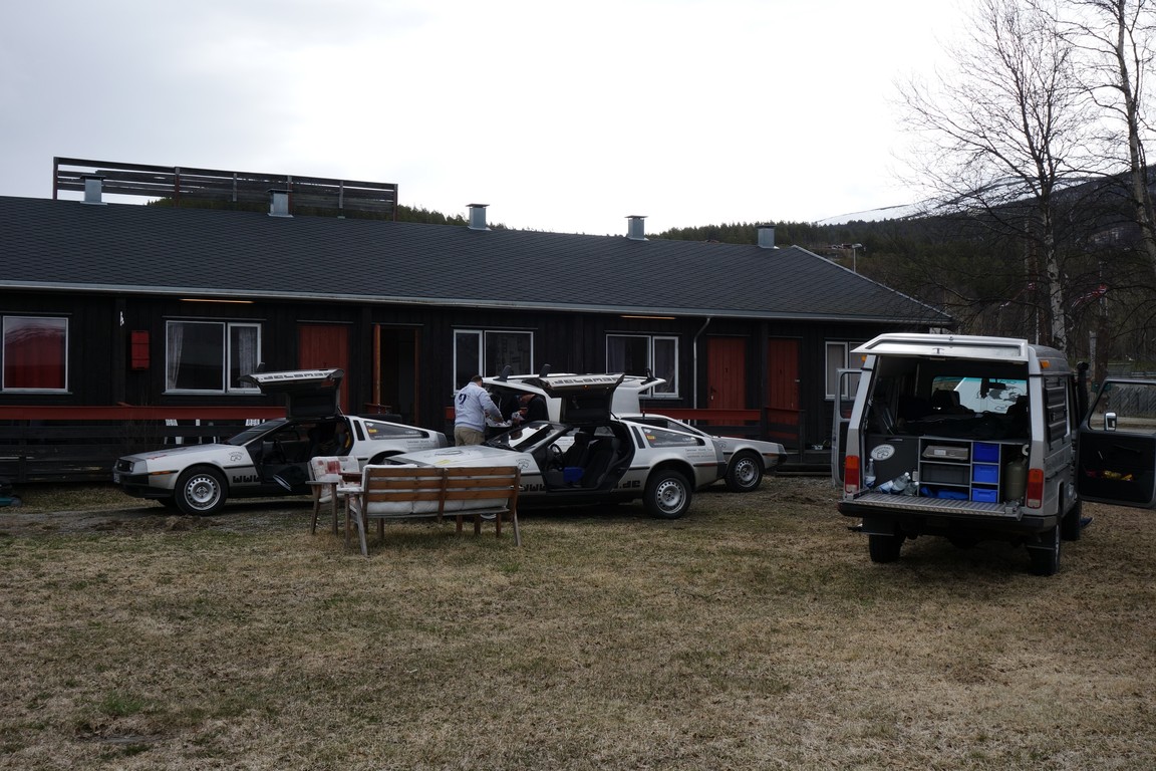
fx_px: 1381
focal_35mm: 43
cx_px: 578
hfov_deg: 45.4
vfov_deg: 31.2
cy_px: 386
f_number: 5.6
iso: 125
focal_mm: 16.01
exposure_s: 1/500
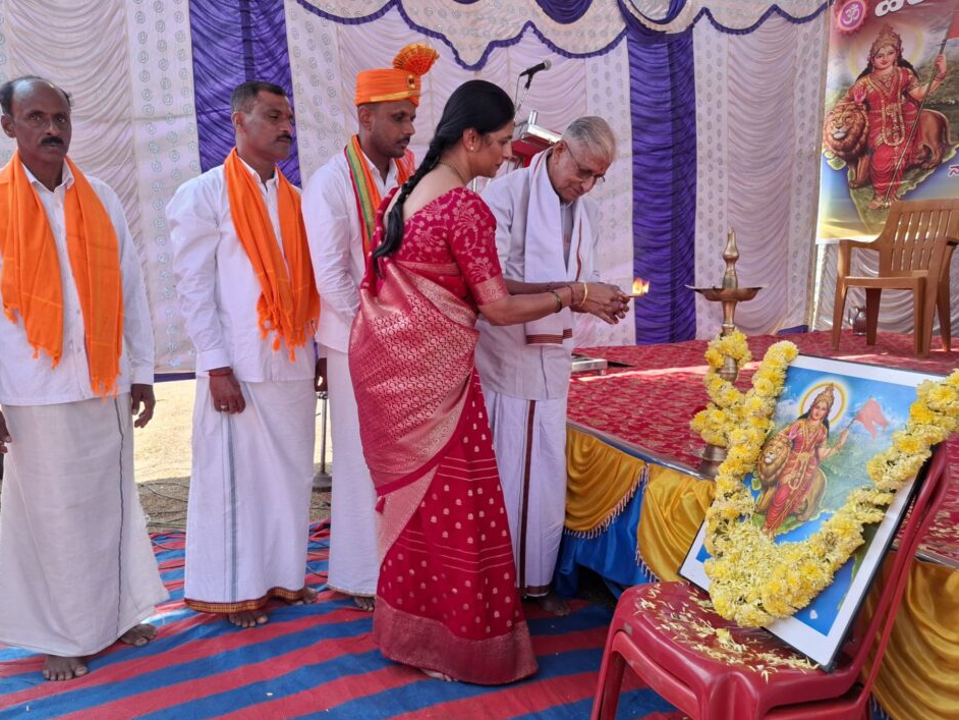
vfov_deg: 54.9
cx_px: 442
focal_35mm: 25
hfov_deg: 69.3
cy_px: 375
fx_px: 693
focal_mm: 5.54
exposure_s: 1/263
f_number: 1.8
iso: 50
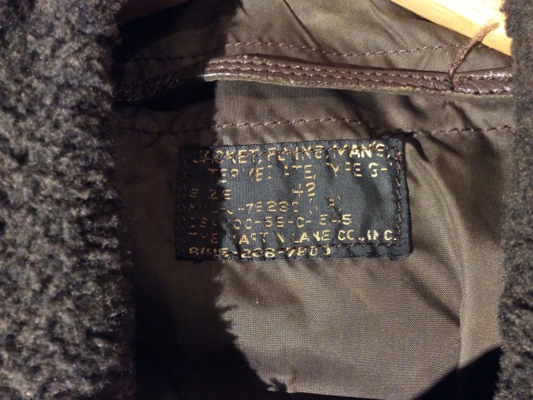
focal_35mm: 33
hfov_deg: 55.3
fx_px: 508
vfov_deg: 43.0
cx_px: 272
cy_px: 202
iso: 250
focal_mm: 3.3
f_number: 2.4
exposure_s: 1/17
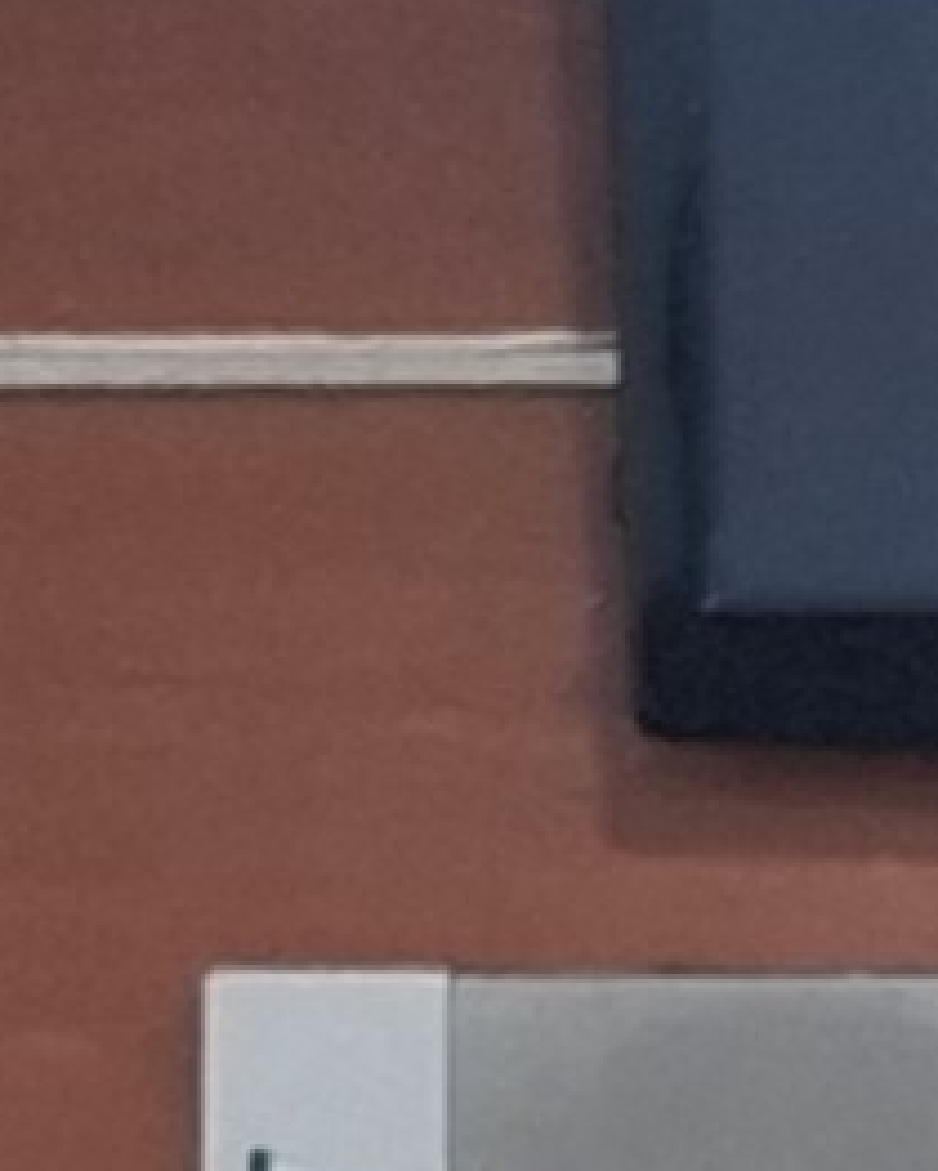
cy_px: 2335
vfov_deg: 9.9
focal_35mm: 181
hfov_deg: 7.8
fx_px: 6274
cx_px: 2437
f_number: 1.8
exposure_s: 1/33
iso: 250
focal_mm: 5.54
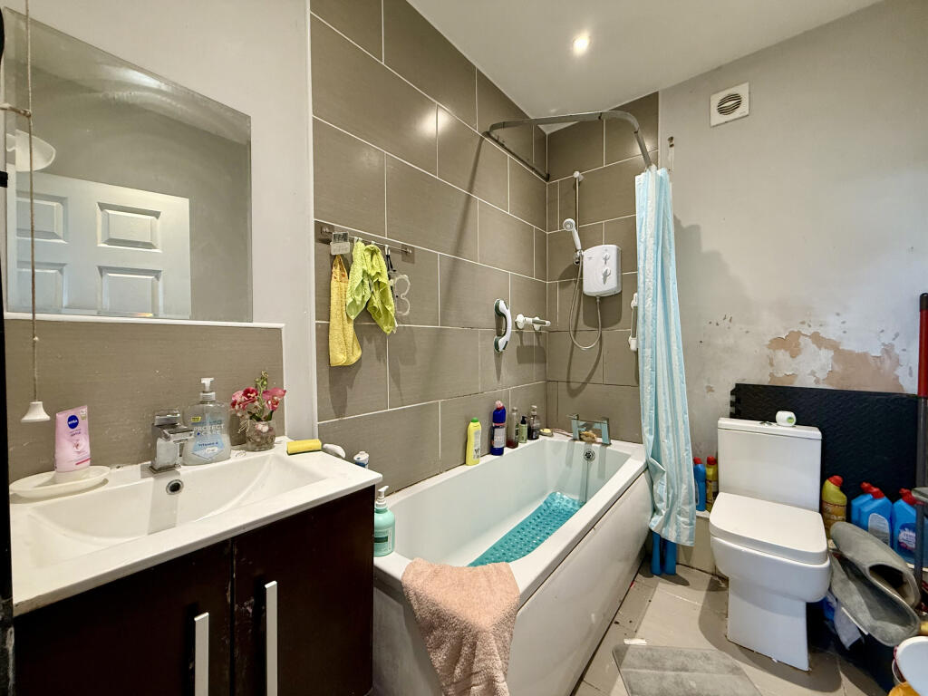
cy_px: 348
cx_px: 464
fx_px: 375
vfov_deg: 85.7
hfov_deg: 102.1
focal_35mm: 14
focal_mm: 2.22
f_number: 2.2
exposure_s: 1/50
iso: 320
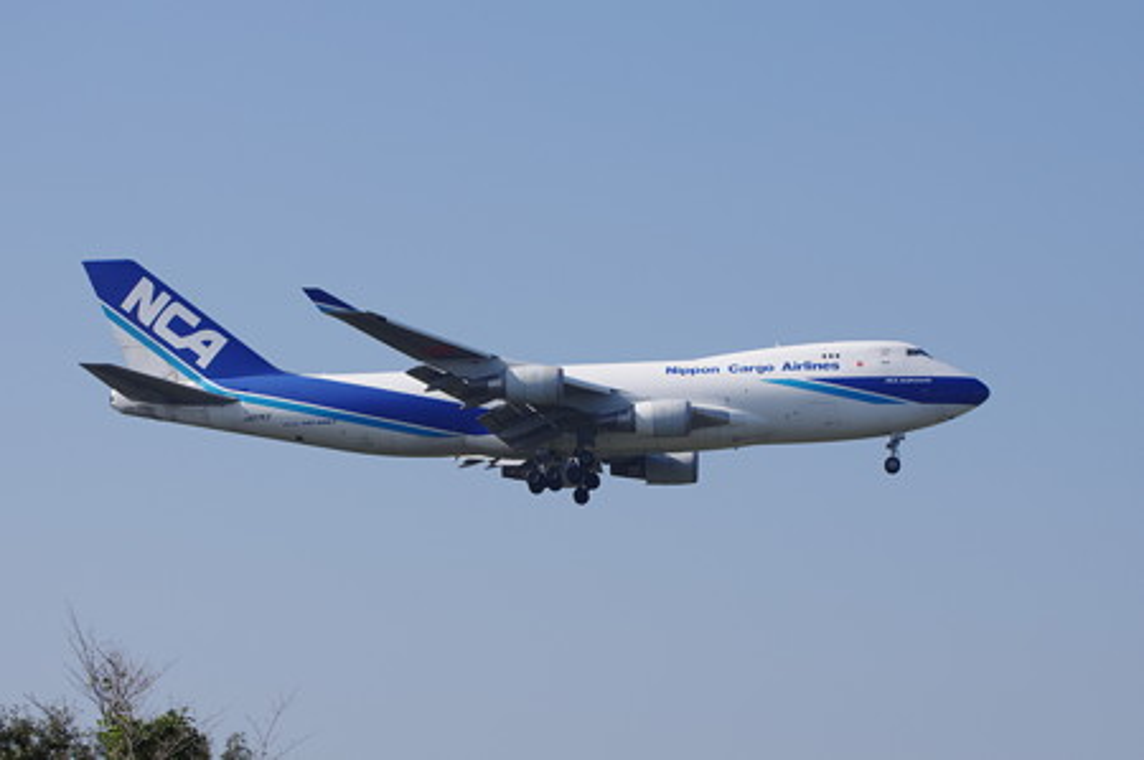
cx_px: 572
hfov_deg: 12.2
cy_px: 380
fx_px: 5365
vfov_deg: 8.1
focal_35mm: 169
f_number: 8
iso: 200
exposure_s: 1/640
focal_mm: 113
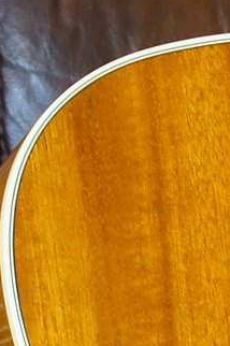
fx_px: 4091
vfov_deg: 4.8
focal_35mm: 426
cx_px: 470
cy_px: 675
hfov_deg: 3.2
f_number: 7.1
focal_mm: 40
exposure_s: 1/4
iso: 100
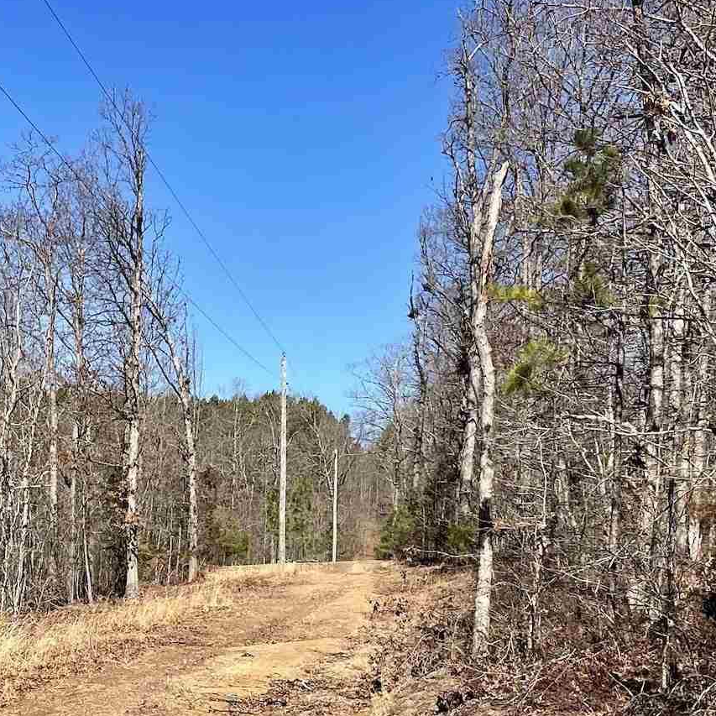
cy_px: 572
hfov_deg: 24.4
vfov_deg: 24.6
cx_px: 85
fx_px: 1615
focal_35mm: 69
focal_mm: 4.2
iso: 32
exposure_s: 1/2959
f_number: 1.6
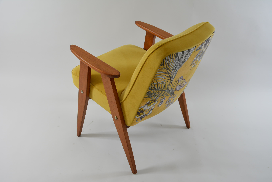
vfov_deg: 31.9
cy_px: 91
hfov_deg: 46.4
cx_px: 136
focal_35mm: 42
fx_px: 318
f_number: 5.6
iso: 400
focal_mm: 28
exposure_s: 1/60
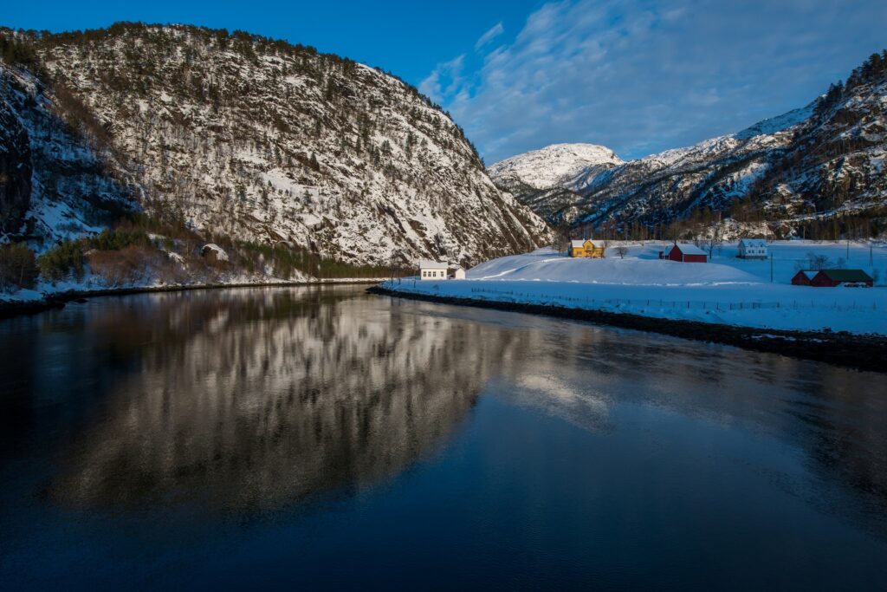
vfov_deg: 53.1
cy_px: 296
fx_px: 591
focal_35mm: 24
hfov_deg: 73.7
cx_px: 444
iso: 200
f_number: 8
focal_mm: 24
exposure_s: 1/400
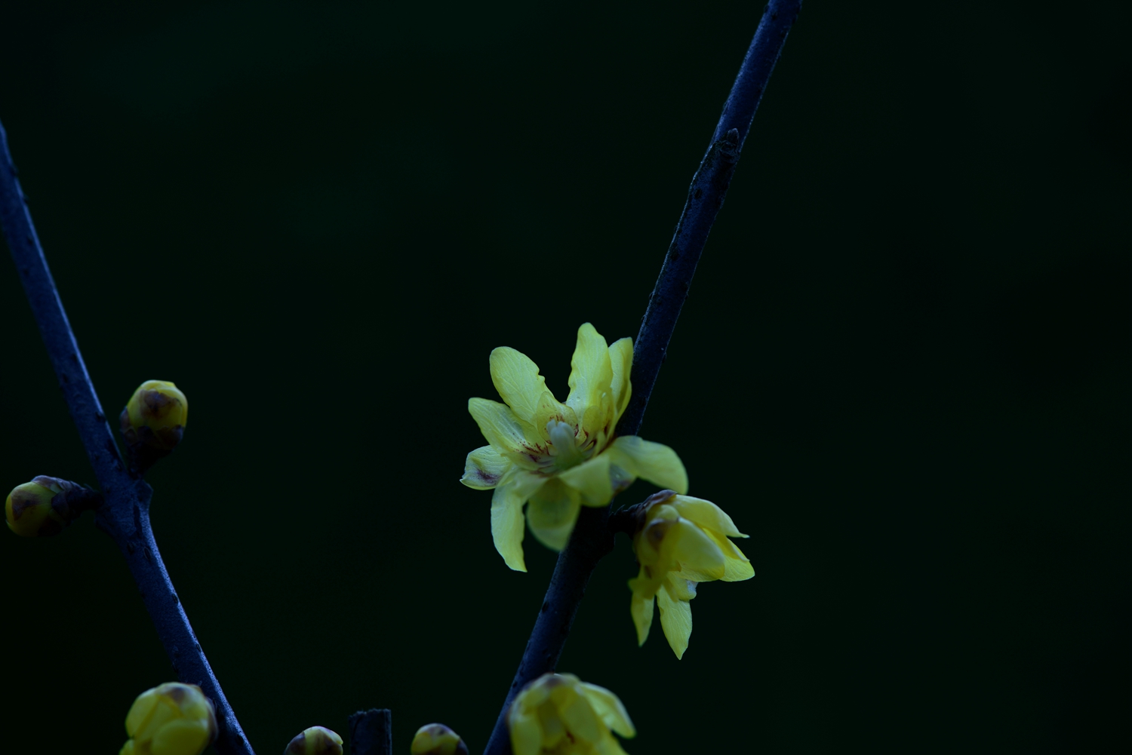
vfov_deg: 13.0
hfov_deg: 19.5
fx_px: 3302
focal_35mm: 105
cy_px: 378
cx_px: 566
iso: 100
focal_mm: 105
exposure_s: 1/320
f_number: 6.3
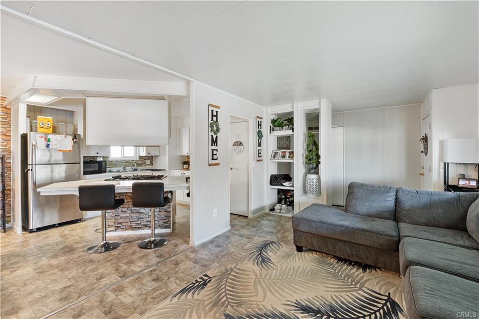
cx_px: 240
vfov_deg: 73.7
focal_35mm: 16
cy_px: 160
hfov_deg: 96.8
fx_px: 213
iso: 250
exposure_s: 2.5
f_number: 7.1
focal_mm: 16
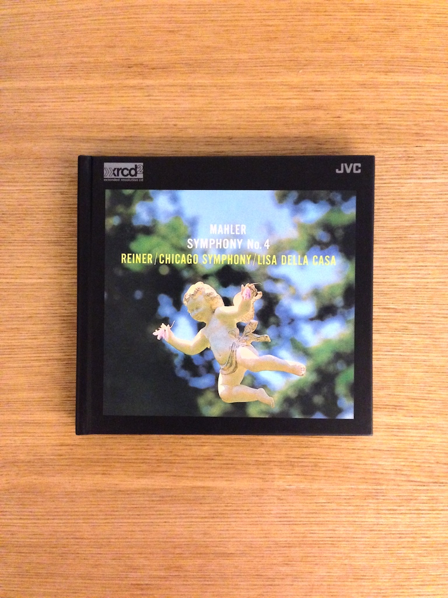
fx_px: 569
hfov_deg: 42.9
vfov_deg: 55.4
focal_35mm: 33
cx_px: 224
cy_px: 299
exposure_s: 1/15
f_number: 2.4
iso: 800
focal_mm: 4.12
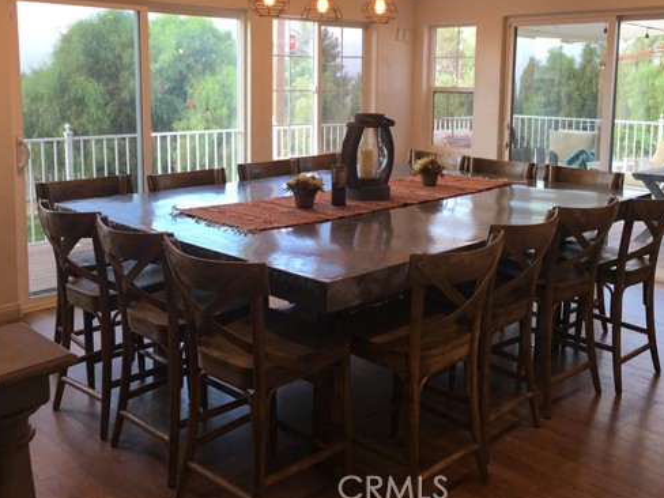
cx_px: 333
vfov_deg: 37.4
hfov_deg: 49.0
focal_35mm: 38
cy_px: 181
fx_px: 729
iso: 32
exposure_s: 1/60
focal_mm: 4.15
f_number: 2.2
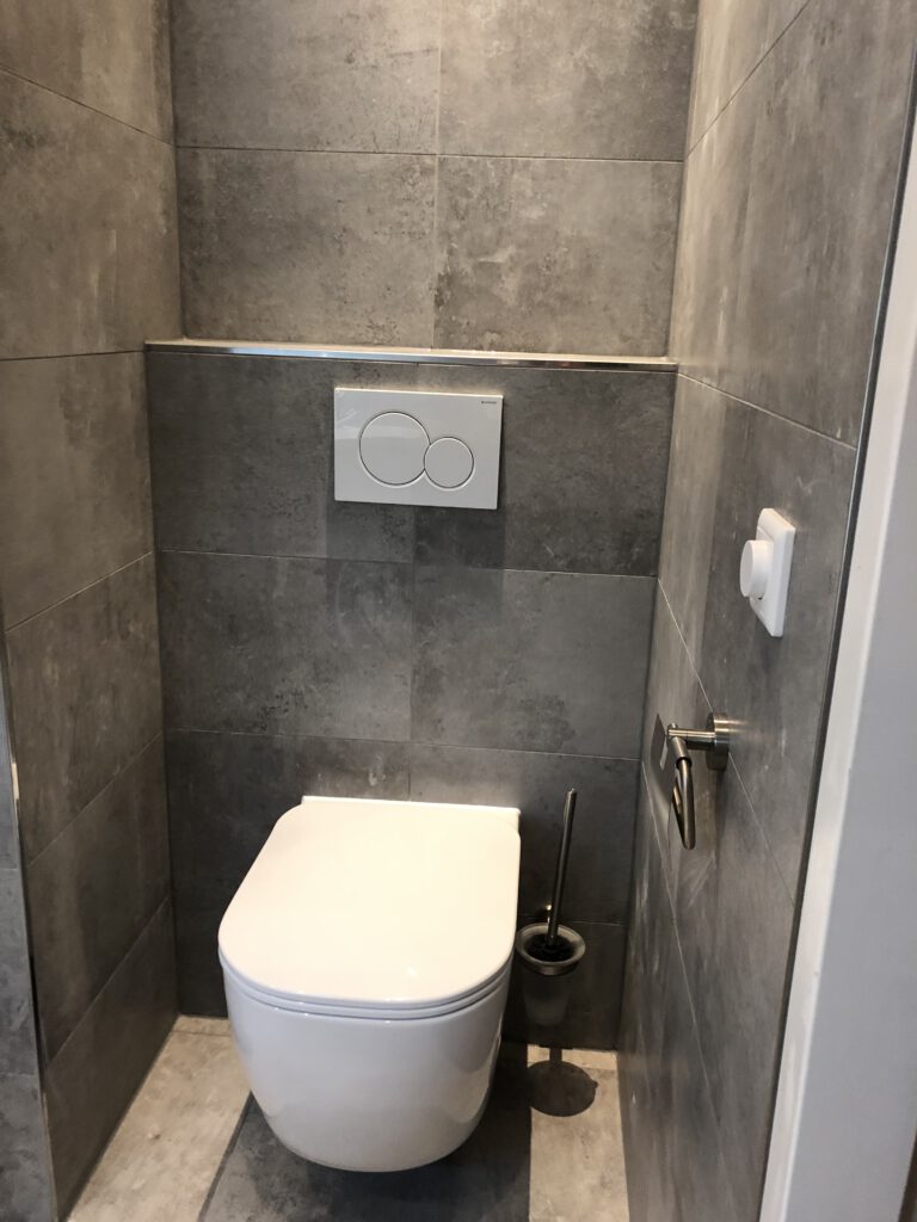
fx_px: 989
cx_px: 458
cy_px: 611
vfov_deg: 63.4
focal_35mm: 28
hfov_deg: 49.7
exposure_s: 1/17
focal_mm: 4
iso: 80
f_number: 1.8
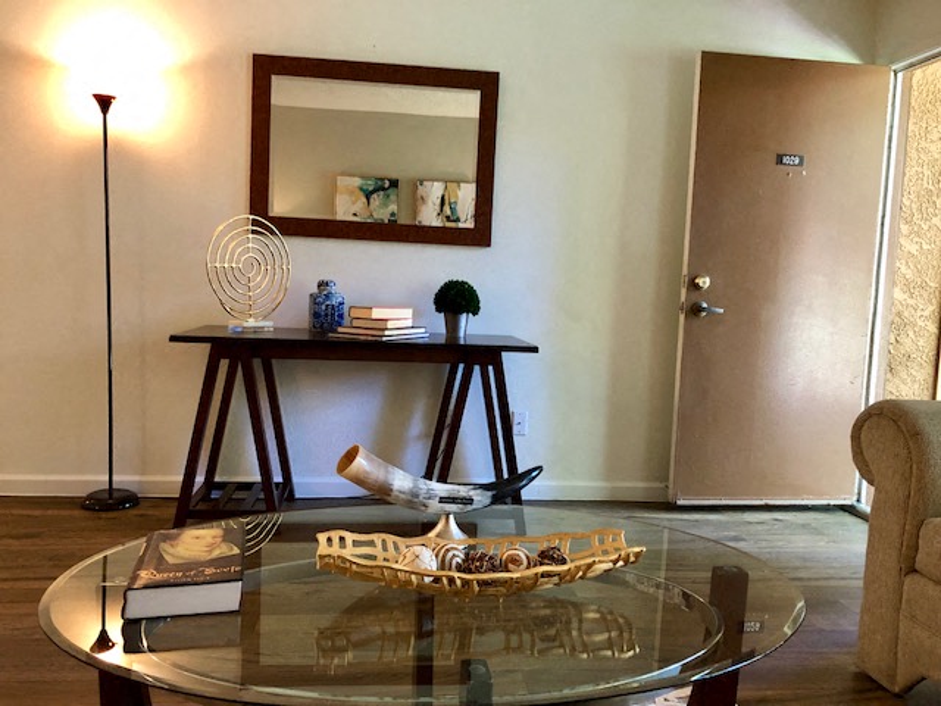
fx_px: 788
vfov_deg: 48.2
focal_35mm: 29
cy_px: 353
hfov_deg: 61.7
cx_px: 470
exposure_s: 1/15
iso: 100
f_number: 1.8
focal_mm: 3.99
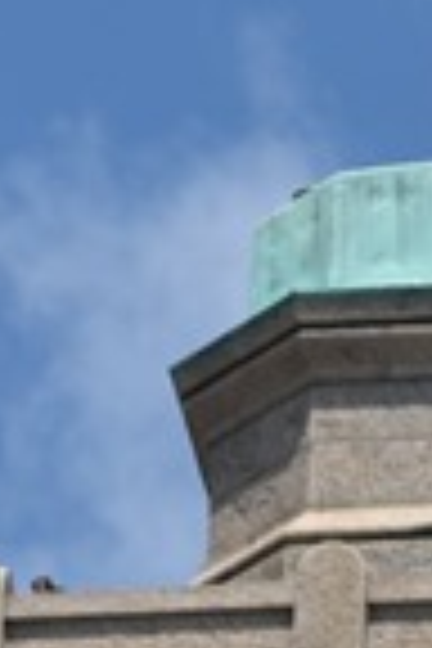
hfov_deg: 2.7
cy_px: -1188
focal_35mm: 513
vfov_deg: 3.9
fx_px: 9233
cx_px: 835
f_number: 9
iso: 100
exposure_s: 1/400
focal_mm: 48
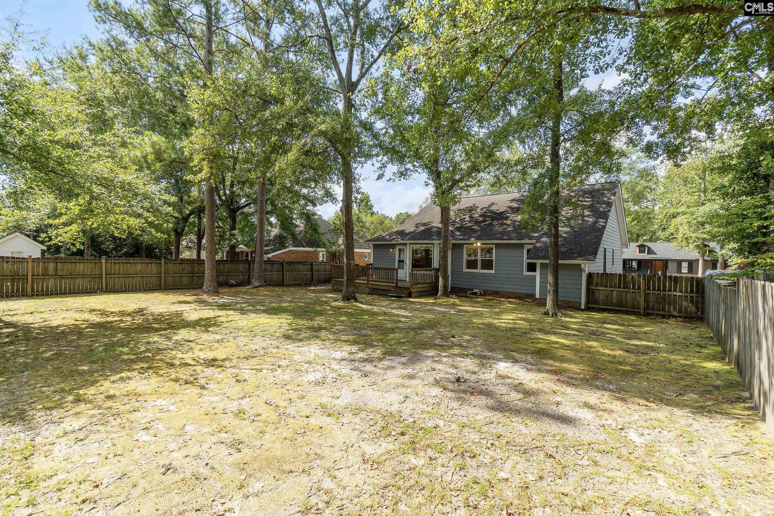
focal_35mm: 15
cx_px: 387
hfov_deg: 100.4
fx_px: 322
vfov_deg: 77.3
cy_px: 258
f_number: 8
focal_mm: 10
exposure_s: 1/400
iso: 250
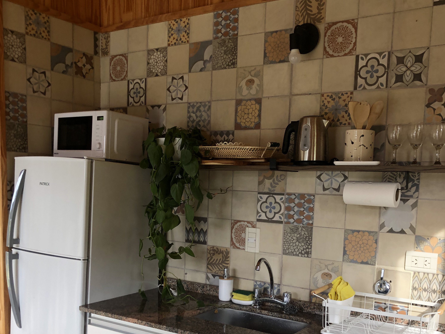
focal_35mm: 38
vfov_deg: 37.1
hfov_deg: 49.0
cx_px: 223
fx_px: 488
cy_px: 237
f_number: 1.8
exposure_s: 1/120
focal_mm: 3.99
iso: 40
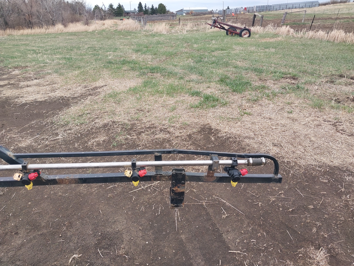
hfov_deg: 65.3
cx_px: 177
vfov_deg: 51.4
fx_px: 276
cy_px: 133
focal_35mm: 27
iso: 20
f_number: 1.8
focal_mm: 4
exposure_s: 1/261
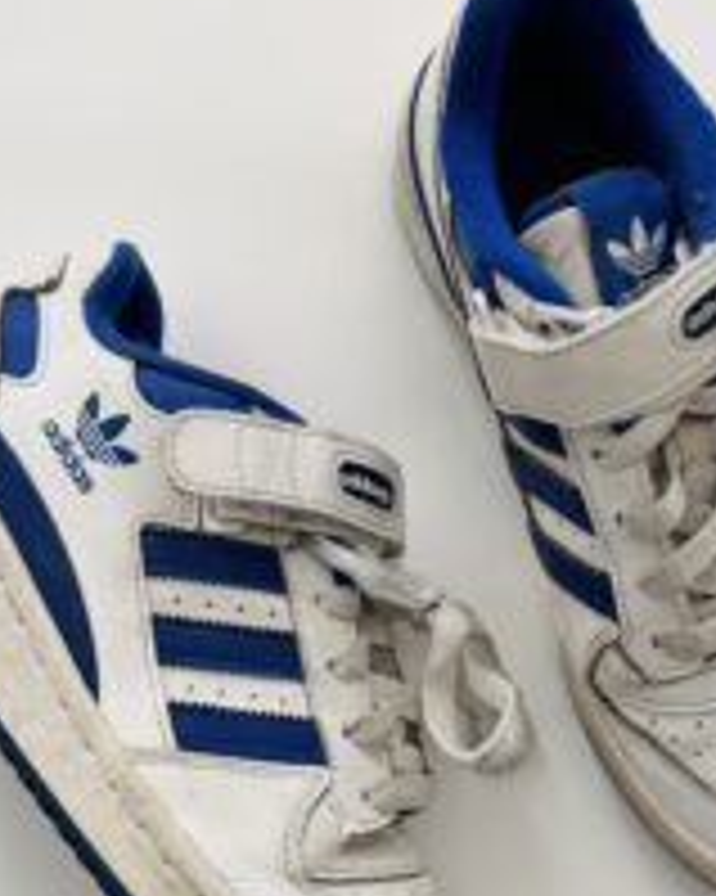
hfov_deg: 32.0
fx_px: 1246
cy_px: 540
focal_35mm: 47
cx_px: 401
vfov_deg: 39.4
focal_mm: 6.76
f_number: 1.78
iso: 64
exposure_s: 1/142
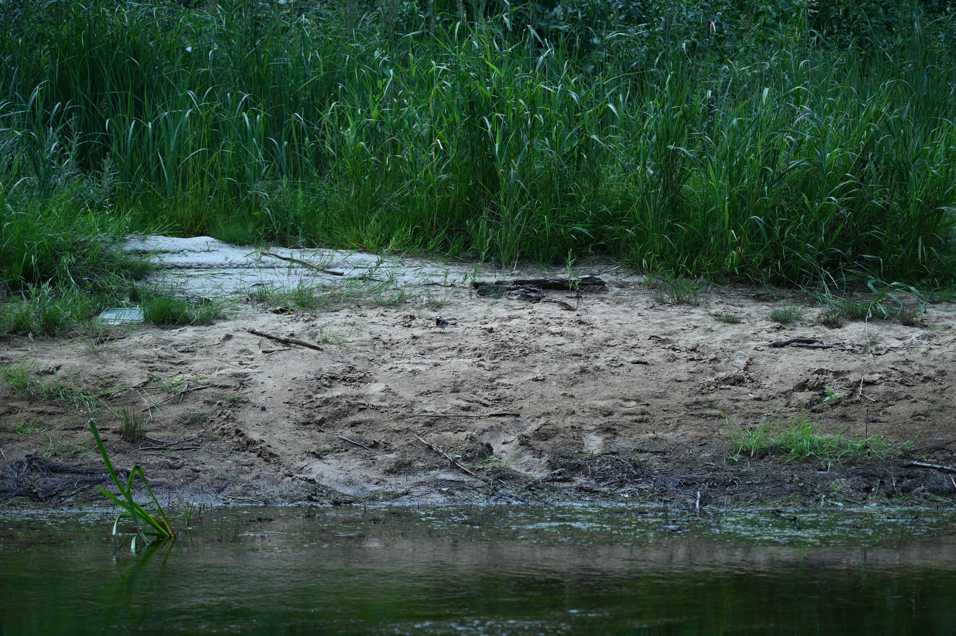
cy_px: 318
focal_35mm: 120
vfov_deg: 11.4
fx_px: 3184
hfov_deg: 17.1
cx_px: 478
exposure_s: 1/160
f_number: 4
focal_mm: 120
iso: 100
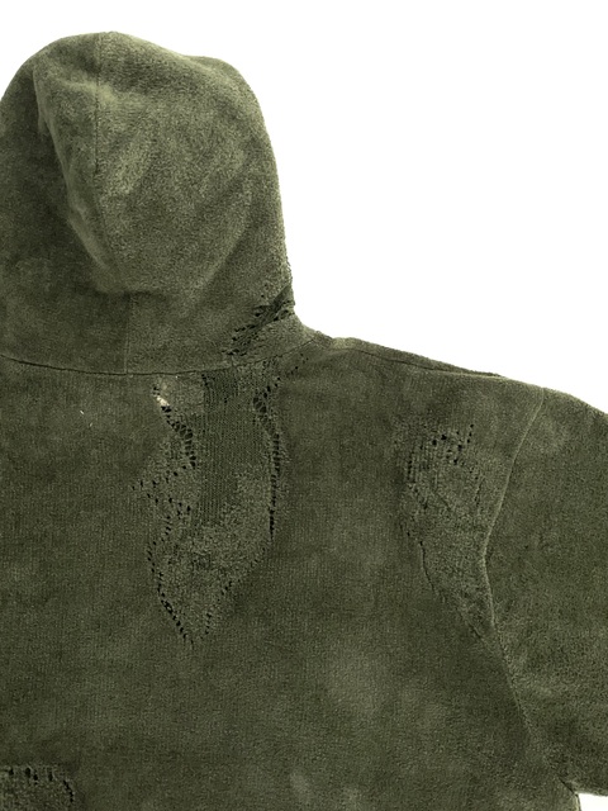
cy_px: 406
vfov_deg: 61.7
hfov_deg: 48.2
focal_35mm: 29
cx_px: 304
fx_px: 679
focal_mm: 3
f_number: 1.8
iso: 16
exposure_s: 1/172
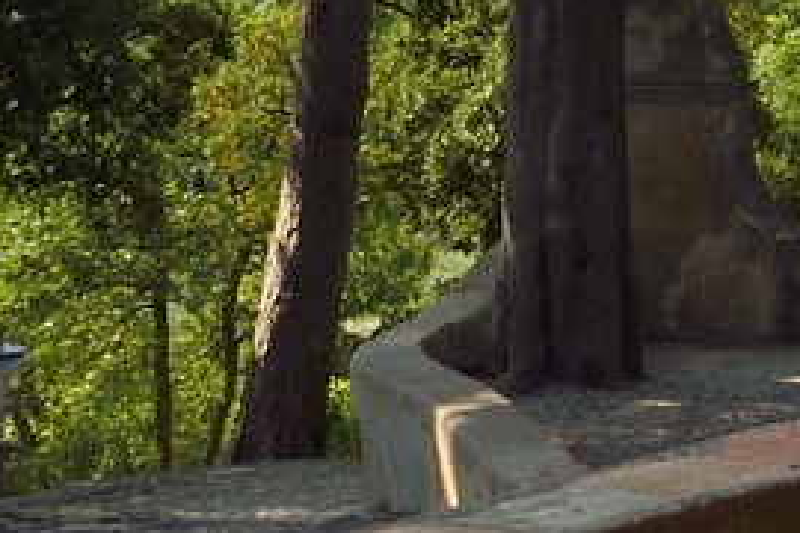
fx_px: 3155
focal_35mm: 142
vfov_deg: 9.1
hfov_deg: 11.1
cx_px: 2151
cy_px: -495
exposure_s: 1/125
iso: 200
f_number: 16
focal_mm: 24
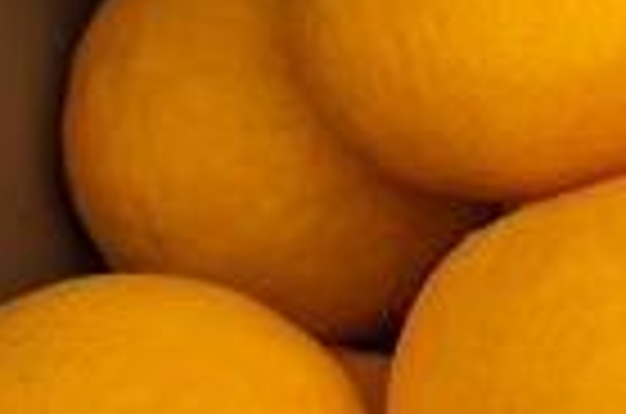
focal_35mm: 81
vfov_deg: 16.6
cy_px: 338
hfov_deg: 22.8
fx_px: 1405
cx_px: 775
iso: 314
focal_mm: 4.44
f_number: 1.8
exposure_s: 1/40
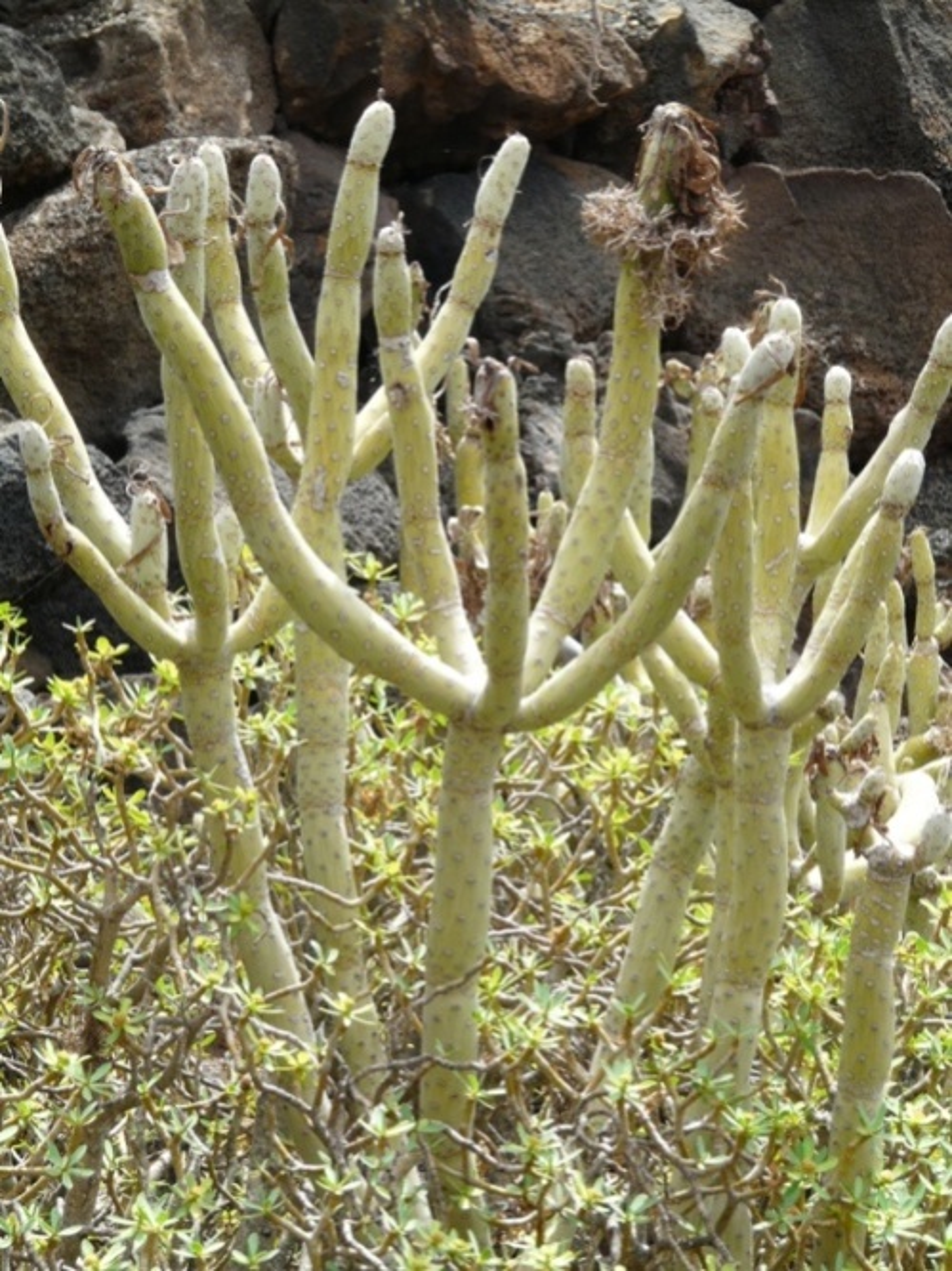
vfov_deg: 9.8
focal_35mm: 202
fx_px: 7412
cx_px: 476
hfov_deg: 7.3
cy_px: 636
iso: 100
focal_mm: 33.2
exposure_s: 1/250
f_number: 5.6
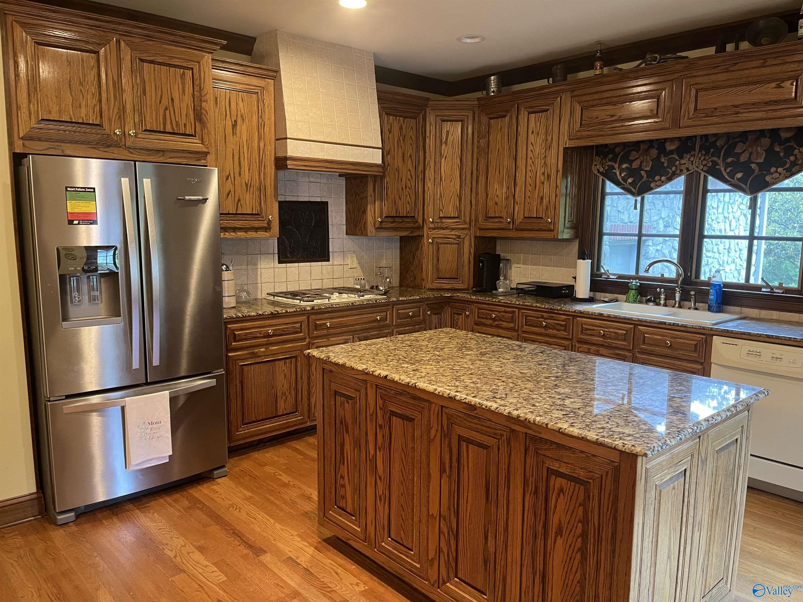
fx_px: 603
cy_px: 301
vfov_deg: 53.1
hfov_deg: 67.3
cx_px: 402
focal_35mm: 26
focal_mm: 5.1
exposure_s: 1/60
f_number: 1.6
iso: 400
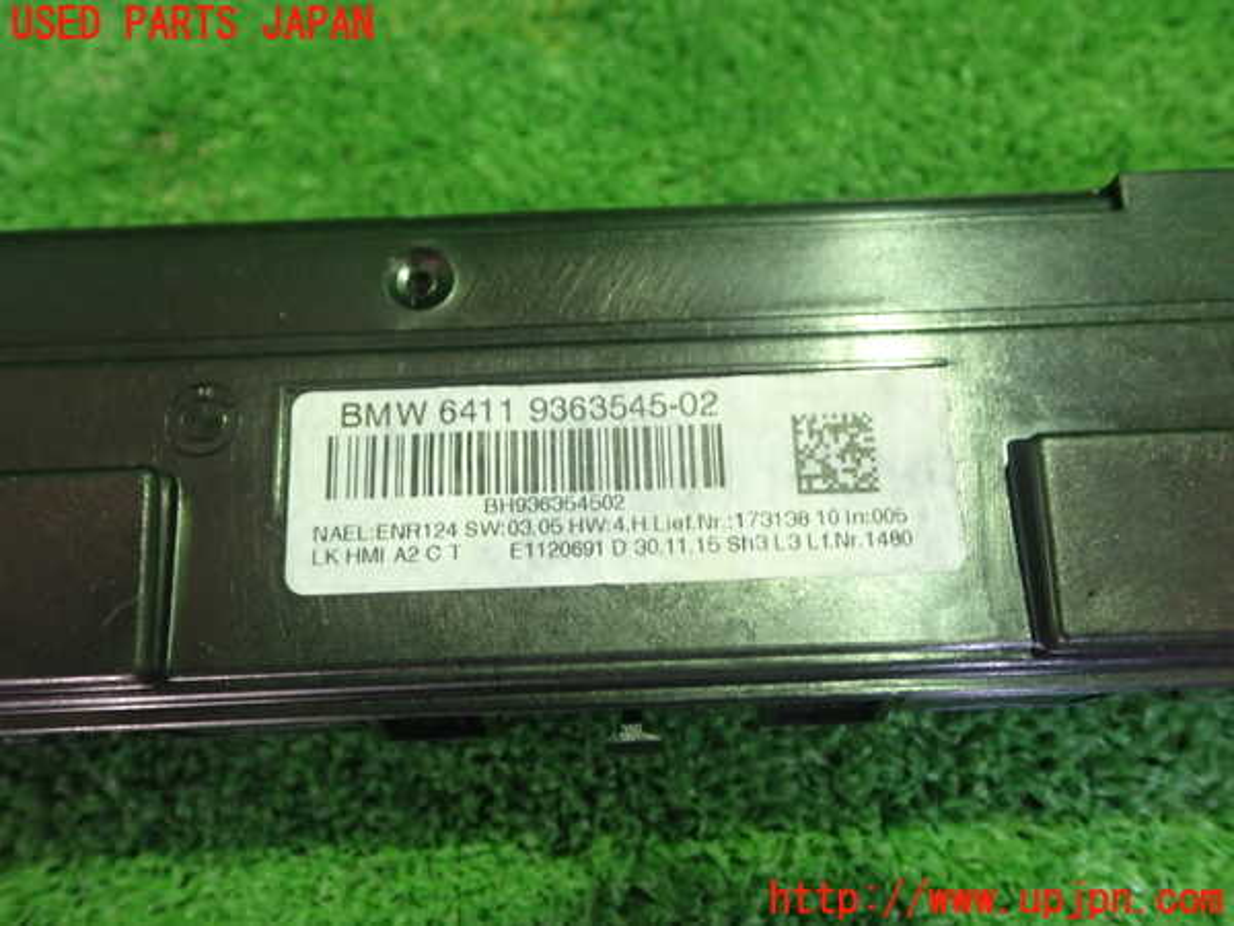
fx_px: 1141
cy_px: 463
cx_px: 617
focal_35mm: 32
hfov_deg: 56.8
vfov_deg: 44.2
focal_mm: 5.79
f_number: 2.4
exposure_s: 1/30
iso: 500
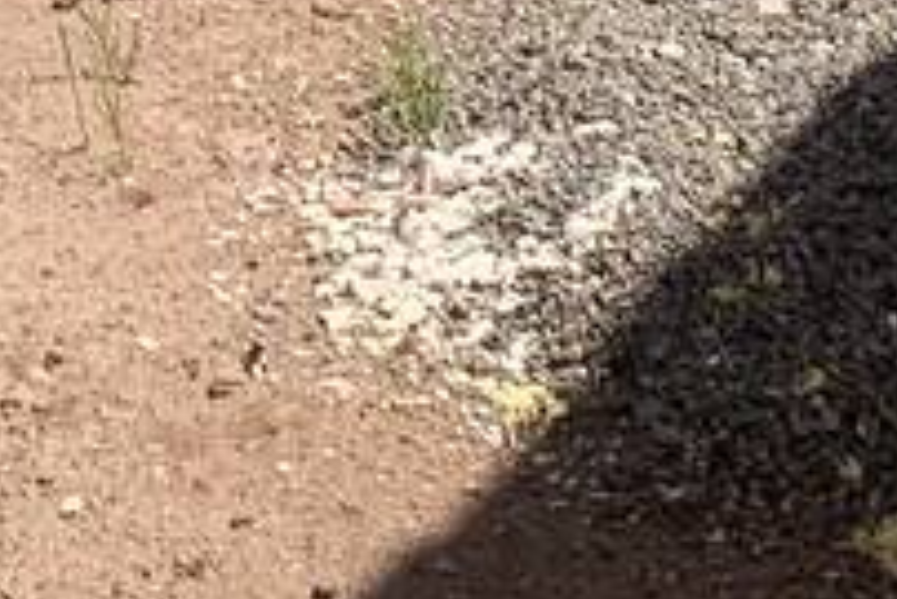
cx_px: 591
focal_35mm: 193
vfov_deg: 6.3
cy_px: -1504
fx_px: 4812
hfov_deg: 10.6
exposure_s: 1/3289
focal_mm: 4.25
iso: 25
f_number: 1.8
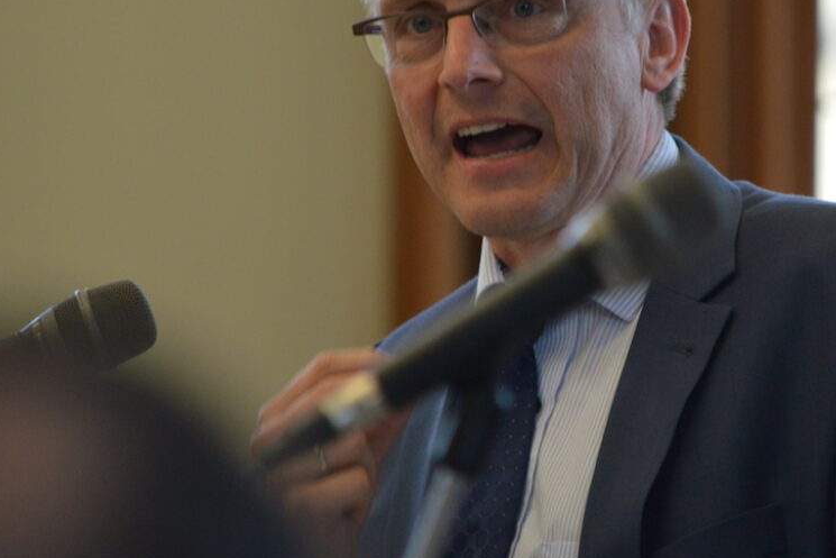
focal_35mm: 565
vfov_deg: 2.4
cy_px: 164
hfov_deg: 3.6
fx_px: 13122
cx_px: 596
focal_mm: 240
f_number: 5.3
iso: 1000
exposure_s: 1/125
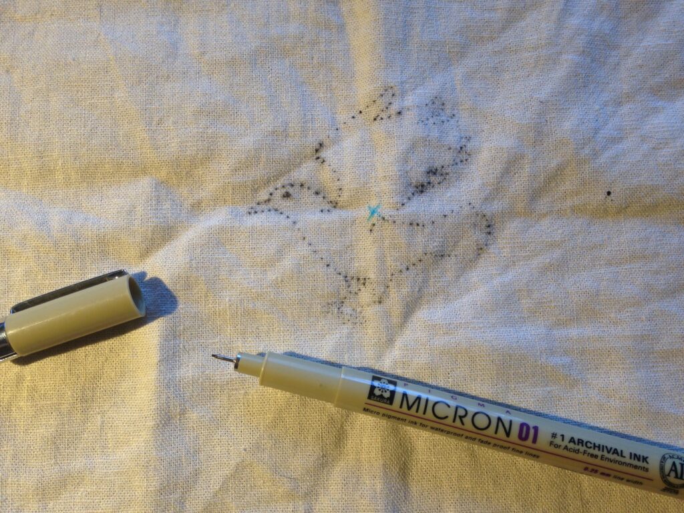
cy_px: 256
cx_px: 342
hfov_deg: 55.4
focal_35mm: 33
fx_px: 652
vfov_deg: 42.9
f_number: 2.4
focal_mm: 4.12
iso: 50
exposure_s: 1/60
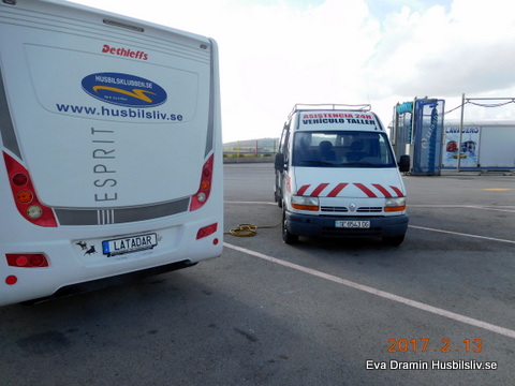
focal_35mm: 25
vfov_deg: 54.9
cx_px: 258
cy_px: 193
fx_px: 372
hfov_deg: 69.4
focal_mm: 4.5
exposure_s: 1/800
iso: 125
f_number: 3.4
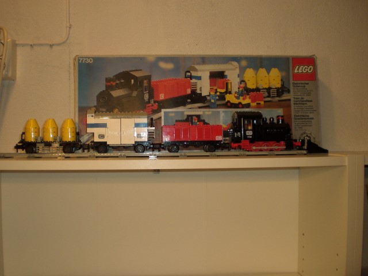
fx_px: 404
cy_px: 138
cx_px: 184
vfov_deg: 37.7
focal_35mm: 38
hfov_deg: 49.0
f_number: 3.1
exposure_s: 1/80
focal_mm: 6.3
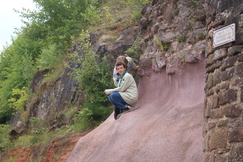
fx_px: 716
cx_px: 121
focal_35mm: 106
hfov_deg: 19.3
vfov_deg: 12.9
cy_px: 81
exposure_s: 1/250
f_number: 5.6
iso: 250
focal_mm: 70
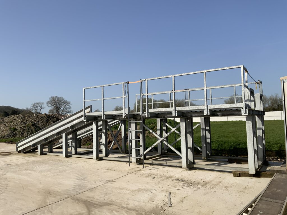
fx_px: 240
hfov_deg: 61.7
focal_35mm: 29
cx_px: 144
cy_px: 108
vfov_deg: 48.2
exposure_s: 1/2801
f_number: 1.8
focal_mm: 3
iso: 16
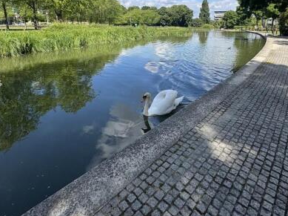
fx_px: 175
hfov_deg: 79.0
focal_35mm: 21
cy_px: 60
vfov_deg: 60.6
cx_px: 151
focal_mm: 2.22
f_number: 2.2
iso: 50
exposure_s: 1/1198
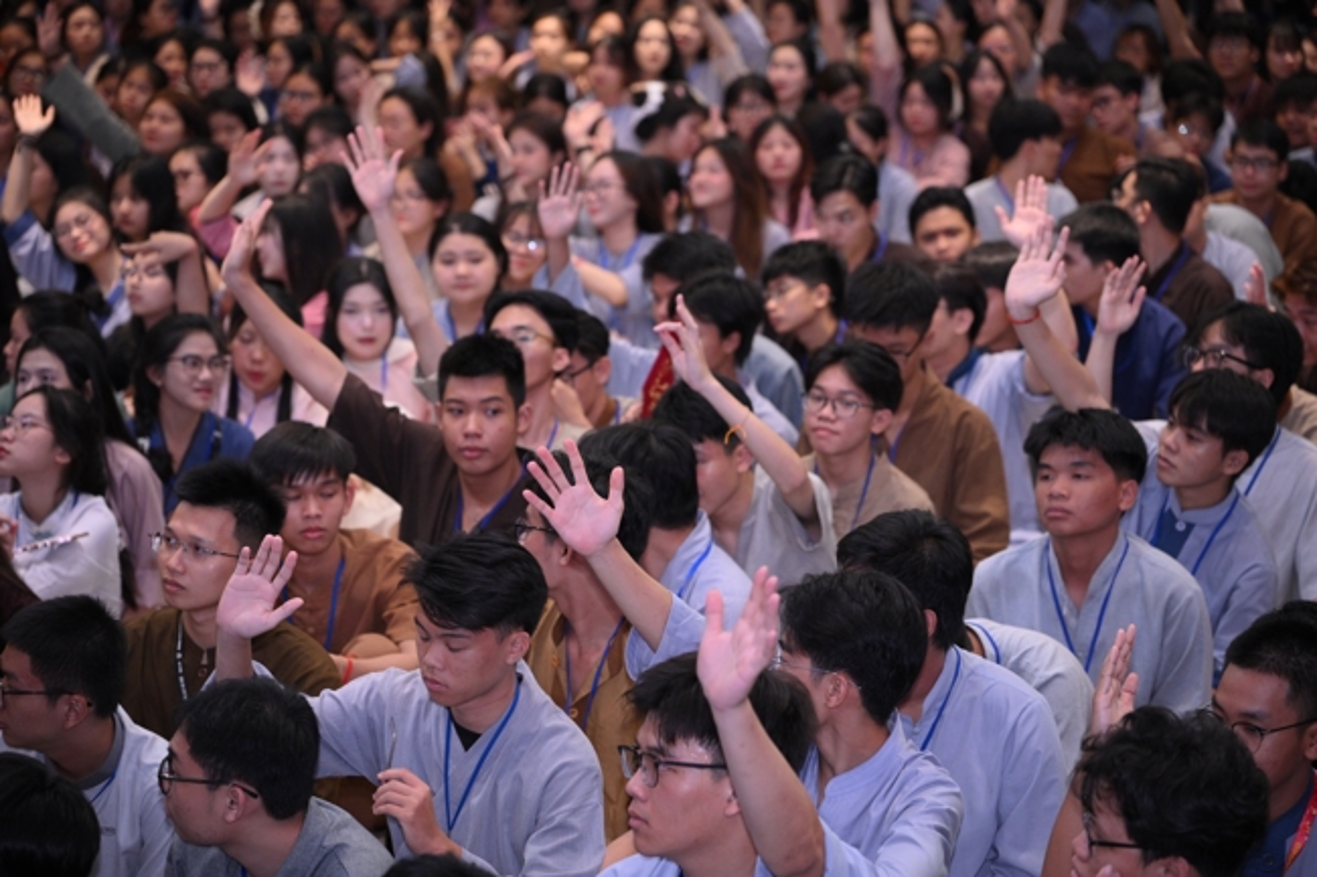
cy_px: 438
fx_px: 4206
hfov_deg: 17.8
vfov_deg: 11.9
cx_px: 658
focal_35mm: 115
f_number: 4
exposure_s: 1/160
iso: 2500
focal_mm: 115
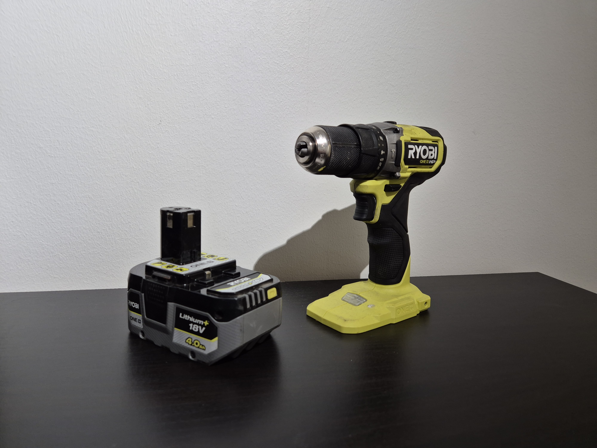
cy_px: 224
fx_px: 397
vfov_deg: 58.9
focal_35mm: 23
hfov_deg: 73.9
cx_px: 298
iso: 200
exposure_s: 1/100
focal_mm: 5.4
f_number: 1.8
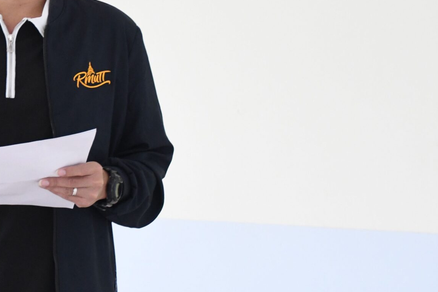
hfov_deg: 5.9
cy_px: 113
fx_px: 4246
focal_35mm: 349
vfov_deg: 3.9
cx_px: 13
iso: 2800
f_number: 5.6
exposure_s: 1/60
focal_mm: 105
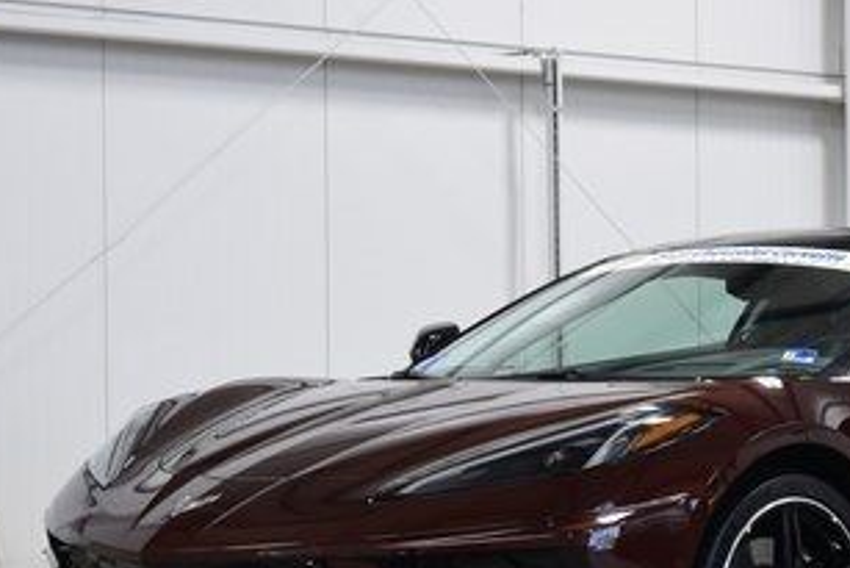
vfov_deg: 11.5
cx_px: 759
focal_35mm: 119
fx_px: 2811
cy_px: 411
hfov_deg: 17.0
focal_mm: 38
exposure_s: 1/15
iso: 400
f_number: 6.3
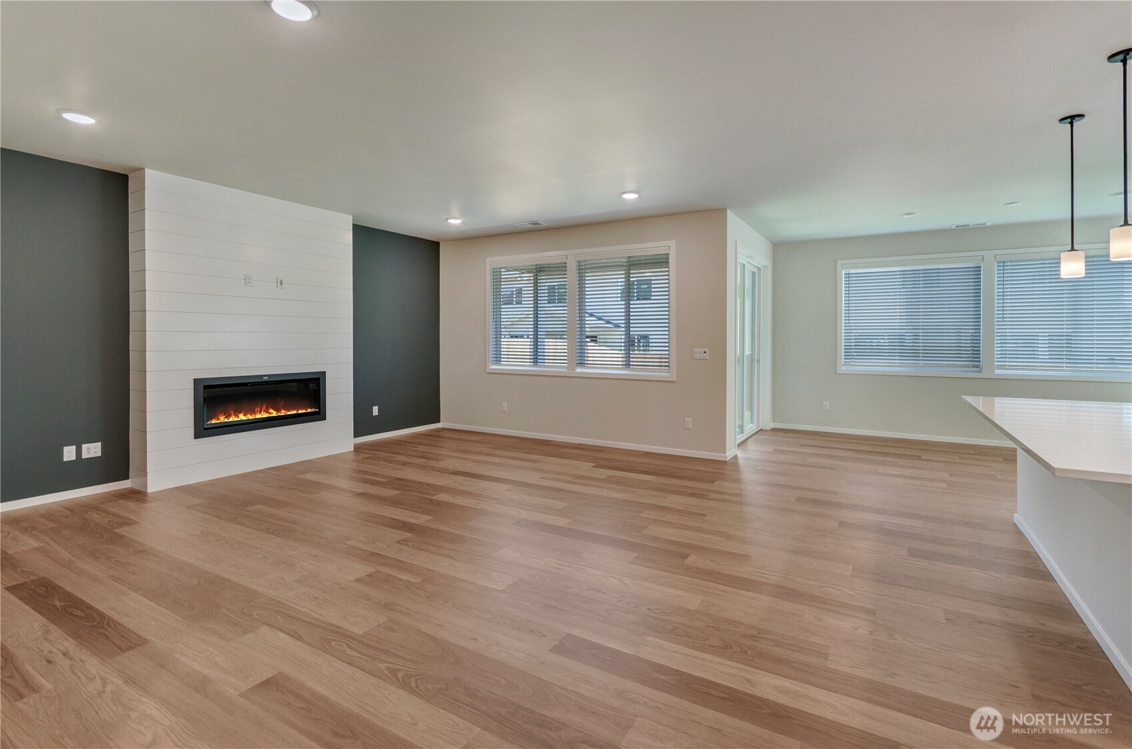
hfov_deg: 100.5
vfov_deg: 77.1
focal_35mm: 15
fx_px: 471
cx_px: 566
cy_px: 374
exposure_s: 1/20
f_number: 5.6
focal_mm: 10
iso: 160
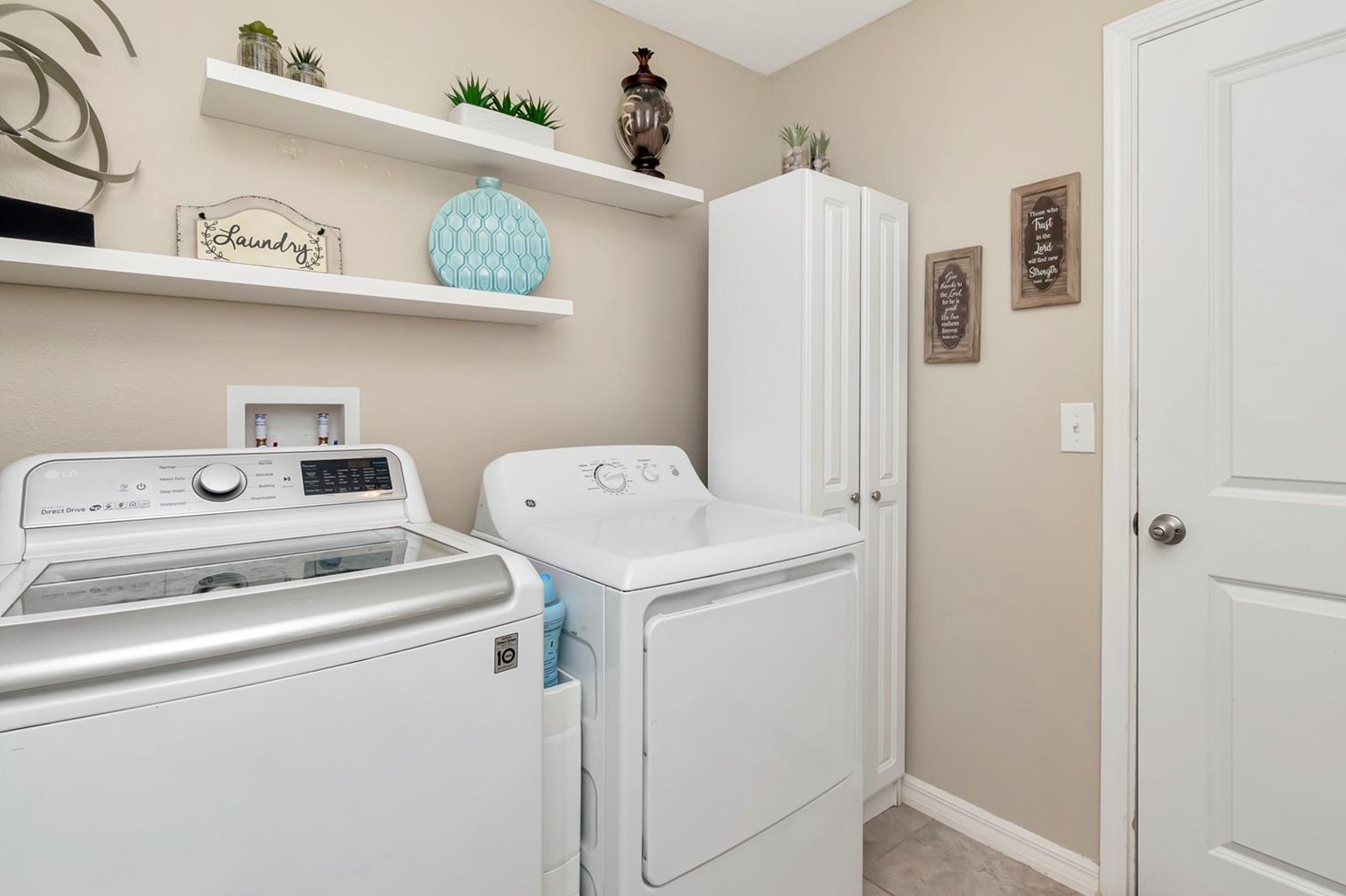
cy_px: 434
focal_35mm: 16
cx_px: 715
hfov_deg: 96.6
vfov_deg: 73.7
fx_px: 598
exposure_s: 1/250
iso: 500
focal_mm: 10
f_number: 10
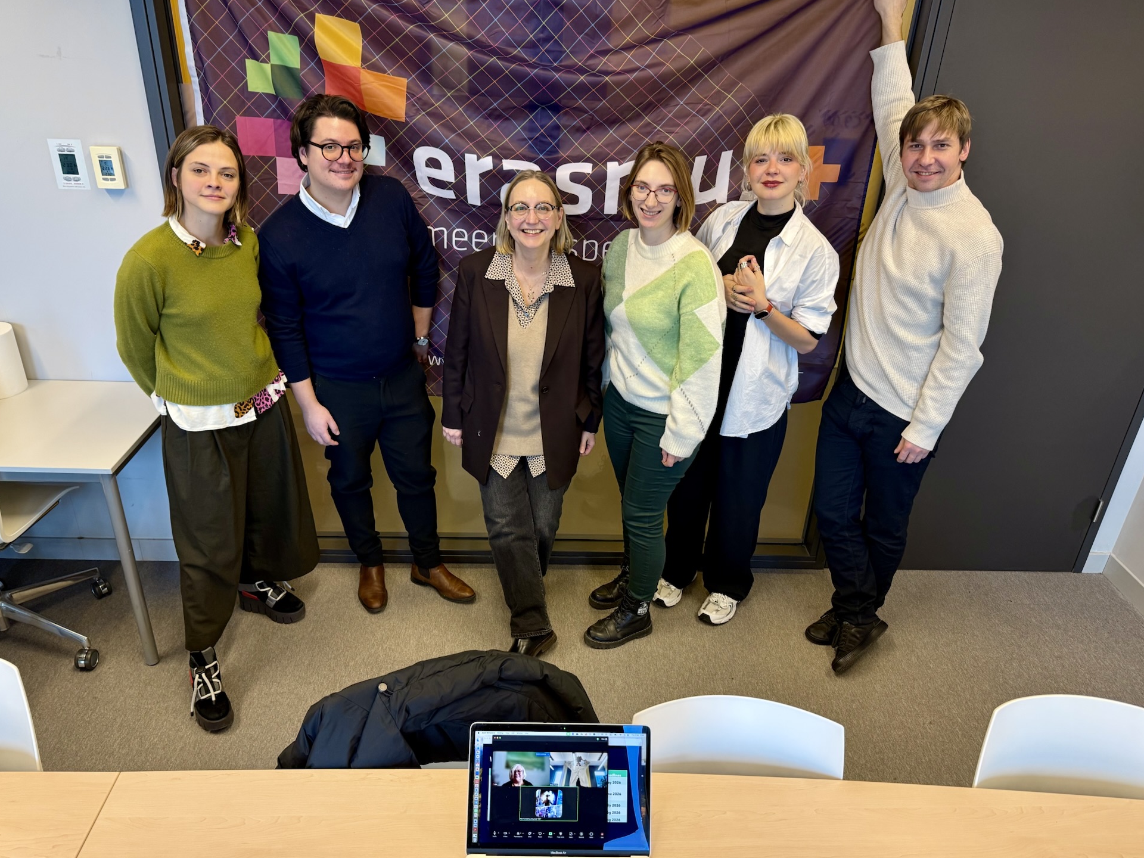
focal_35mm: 25
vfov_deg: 54.9
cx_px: 564
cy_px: 431
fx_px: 826
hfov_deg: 69.4
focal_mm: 6.76
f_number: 1.78
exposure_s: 1/50
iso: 160
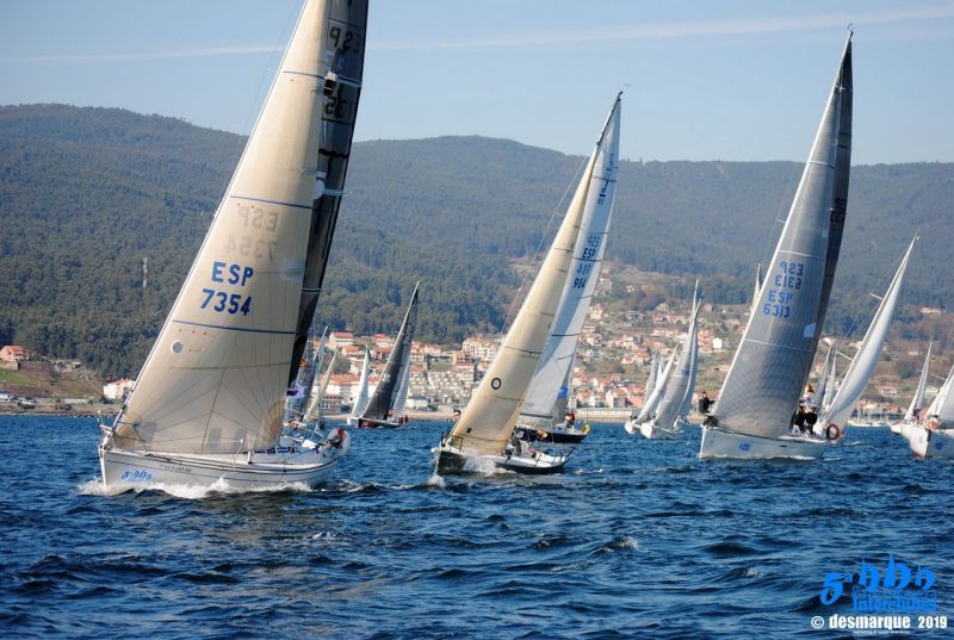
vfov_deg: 11.5
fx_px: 3186
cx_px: 477
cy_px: 320
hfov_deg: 17.0
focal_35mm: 120
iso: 100
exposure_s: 1/500
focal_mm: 80
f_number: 5.6
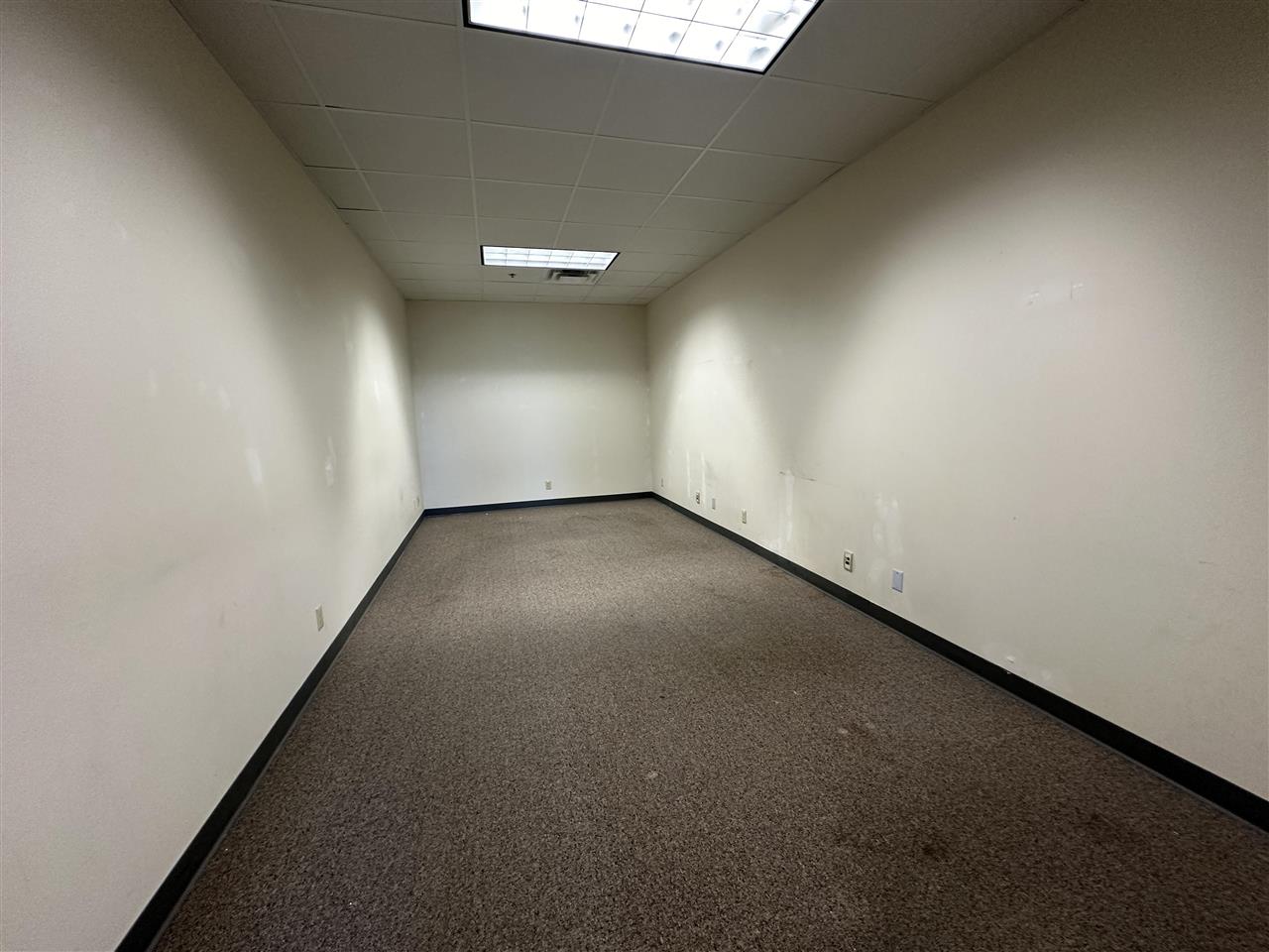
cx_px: 634
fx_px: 513
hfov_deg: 102.1
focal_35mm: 14
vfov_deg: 85.7
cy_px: 476
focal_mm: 2.22
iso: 200
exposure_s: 1/60
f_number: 2.2
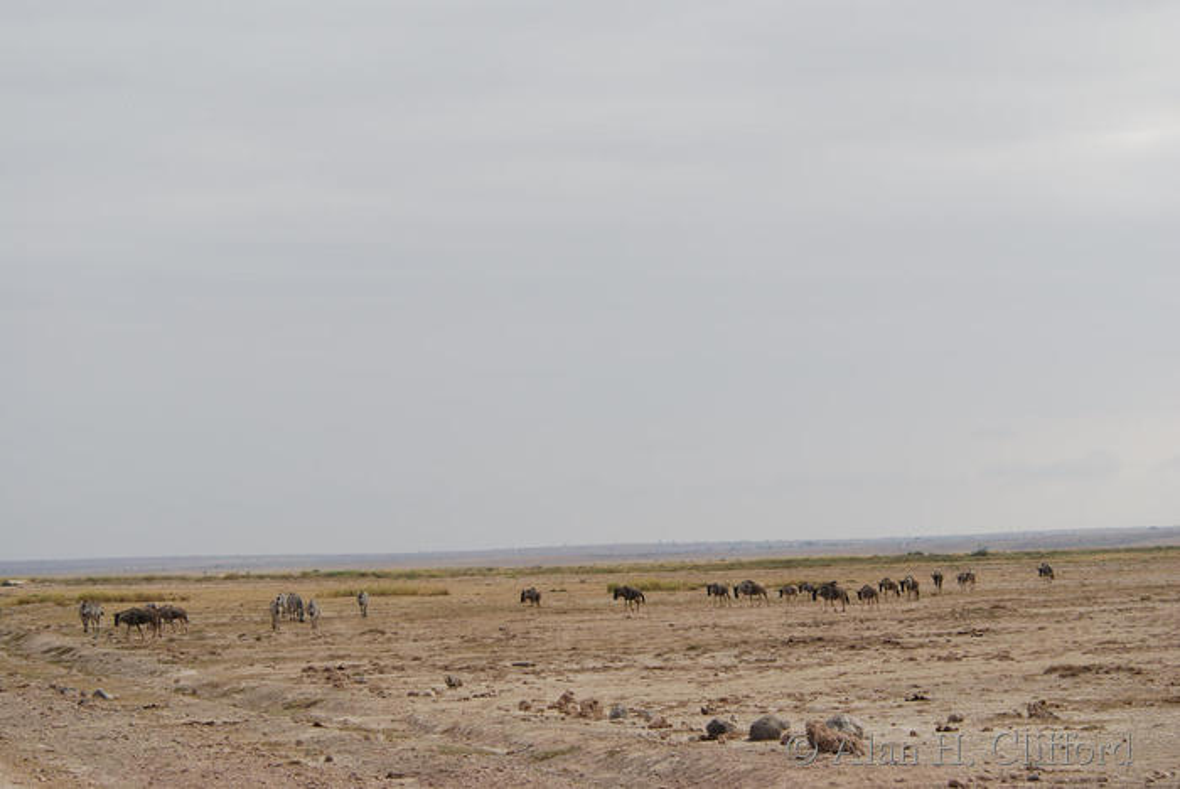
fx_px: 3936
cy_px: 394
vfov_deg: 11.4
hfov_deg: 17.0
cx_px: 590
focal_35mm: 120
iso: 100
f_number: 6.3
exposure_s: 1/320
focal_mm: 80
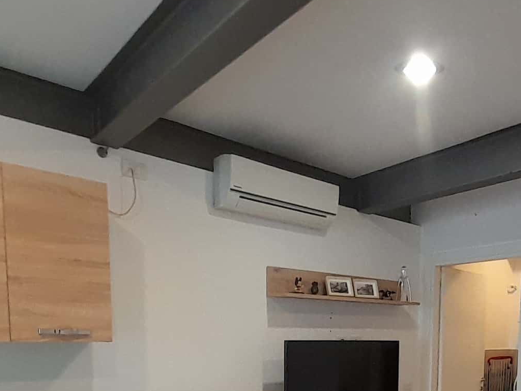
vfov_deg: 40.3
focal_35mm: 31
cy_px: 384
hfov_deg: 57.3
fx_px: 467
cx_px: 339
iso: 125
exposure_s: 1/50
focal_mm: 1.13
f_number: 2.2
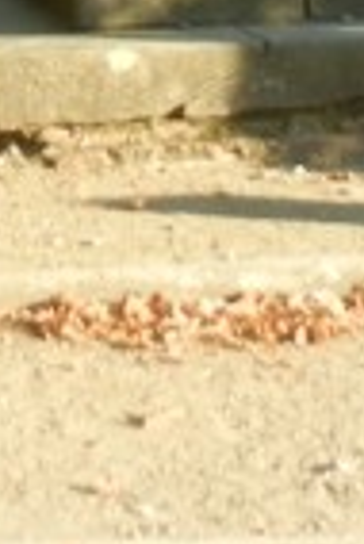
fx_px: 3404
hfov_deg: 6.1
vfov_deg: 8.8
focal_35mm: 225
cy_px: -398
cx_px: 264
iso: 160
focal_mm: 5.4
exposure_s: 1/325
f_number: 3.5
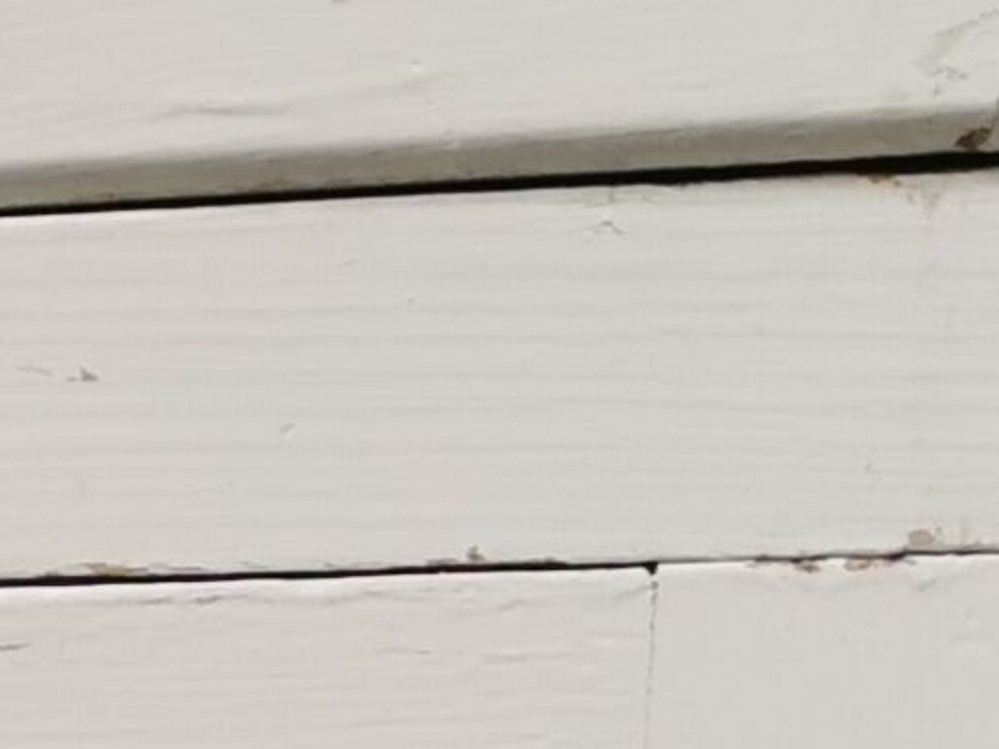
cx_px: -959
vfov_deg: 6.6
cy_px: 2611
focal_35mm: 196
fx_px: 5655
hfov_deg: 9.5
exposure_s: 1/154
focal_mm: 5.58
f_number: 1.8
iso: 50
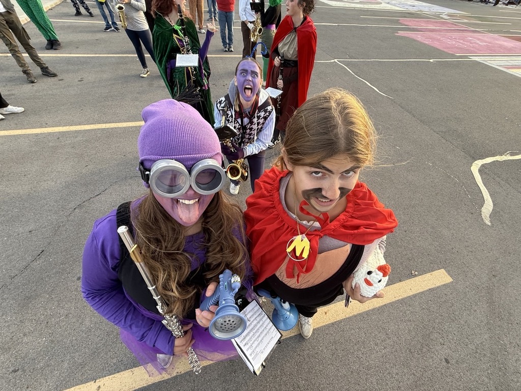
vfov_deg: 85.7
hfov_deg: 102.1
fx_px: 211
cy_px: 196
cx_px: 260
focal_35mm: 14
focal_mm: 2.22
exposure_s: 1/99
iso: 64
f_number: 2.2
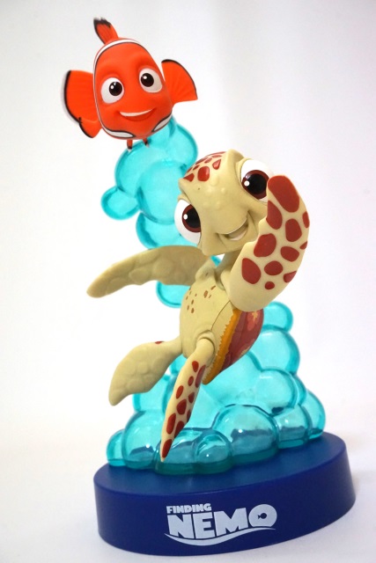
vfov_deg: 46.4
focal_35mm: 42
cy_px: 282
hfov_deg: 31.9
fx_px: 658
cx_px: 188
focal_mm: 28
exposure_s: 1/60
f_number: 11
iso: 2500
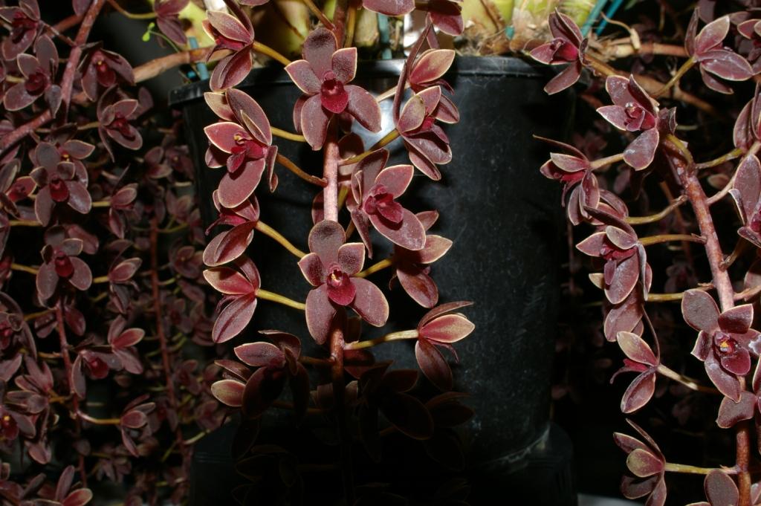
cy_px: 253
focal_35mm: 42
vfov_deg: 31.8
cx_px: 380
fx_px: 887
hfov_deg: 46.4
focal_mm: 28
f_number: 13
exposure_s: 1/45
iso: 200
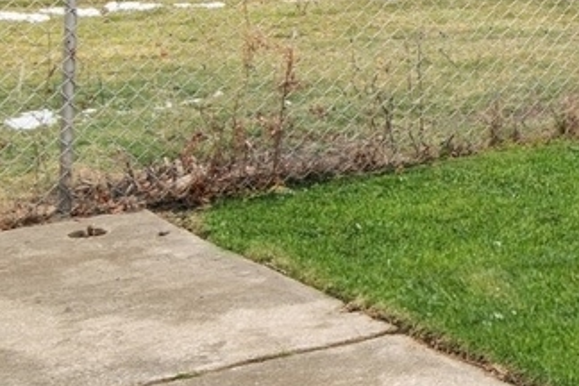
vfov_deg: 15.0
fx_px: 1447
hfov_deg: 16.6
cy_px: 11
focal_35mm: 90
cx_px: 1183
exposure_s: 1/50
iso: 200
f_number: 8
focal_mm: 12
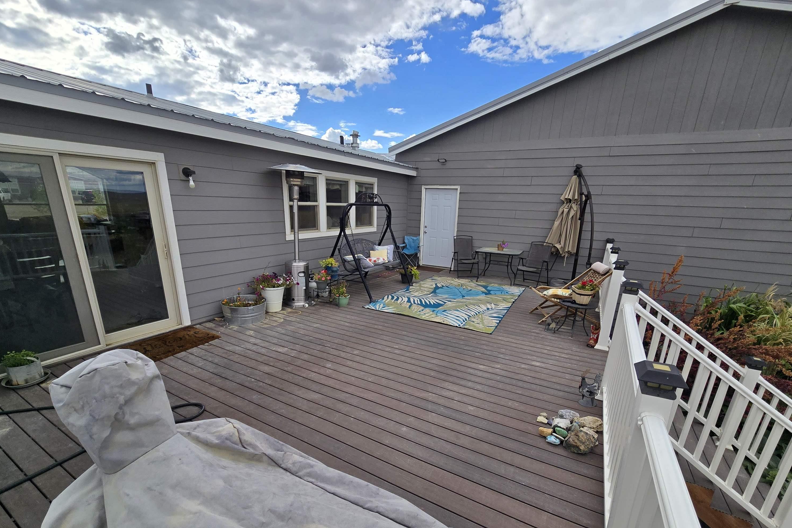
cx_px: 391
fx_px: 308
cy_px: 307
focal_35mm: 14
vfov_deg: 80.6
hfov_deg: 104.2
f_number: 2.2
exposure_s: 1/1659
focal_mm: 2.2
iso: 50
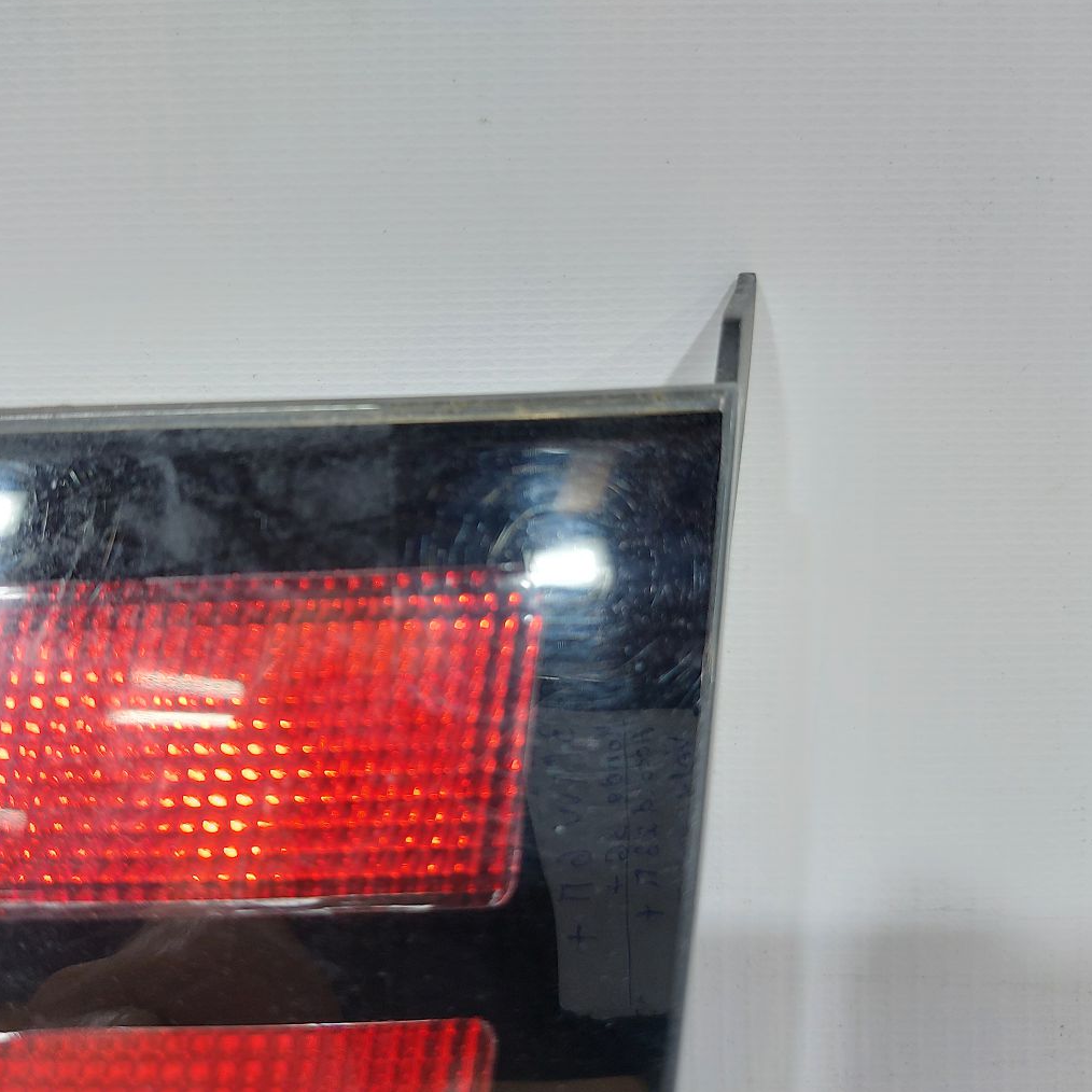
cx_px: 413
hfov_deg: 55.0
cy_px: 545
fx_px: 1035
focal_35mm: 29
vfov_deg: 55.6
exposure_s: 1/50
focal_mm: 5.23
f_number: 1.8
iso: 100
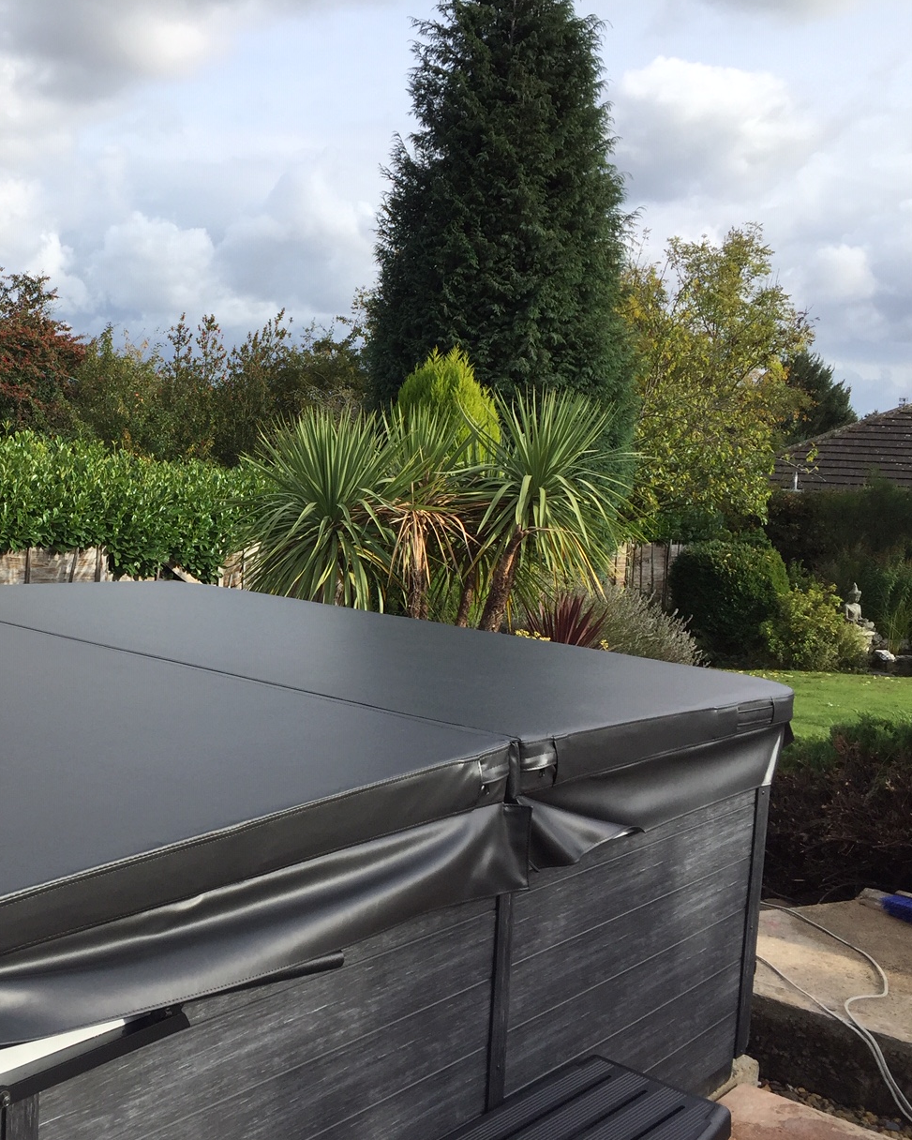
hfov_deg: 37.5
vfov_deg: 47.9
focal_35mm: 38
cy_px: 569
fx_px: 1282
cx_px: 158
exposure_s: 1/1099
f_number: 2.2
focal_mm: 4.15
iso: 32
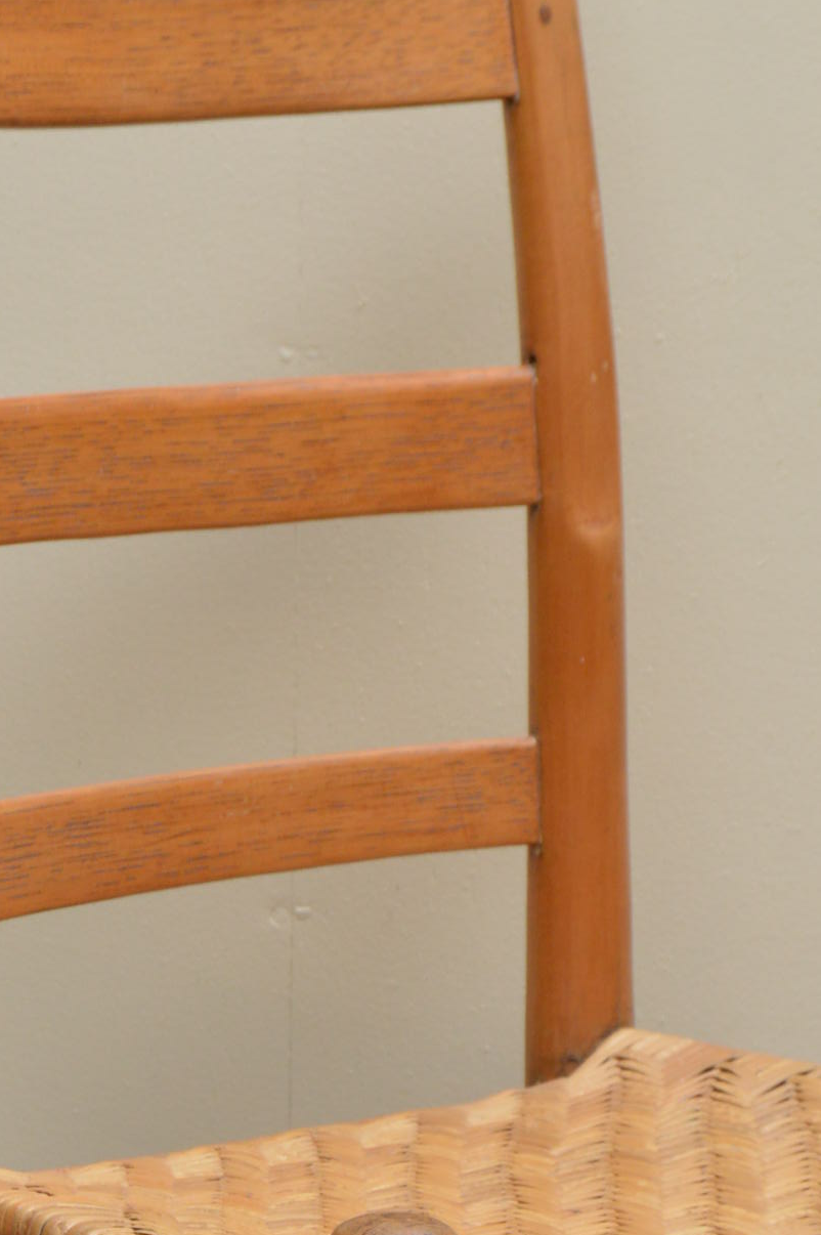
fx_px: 6408
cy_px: 1111
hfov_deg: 7.3
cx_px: 612
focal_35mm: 187
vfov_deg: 10.9
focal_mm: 50
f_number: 7.1
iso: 400
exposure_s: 1/80
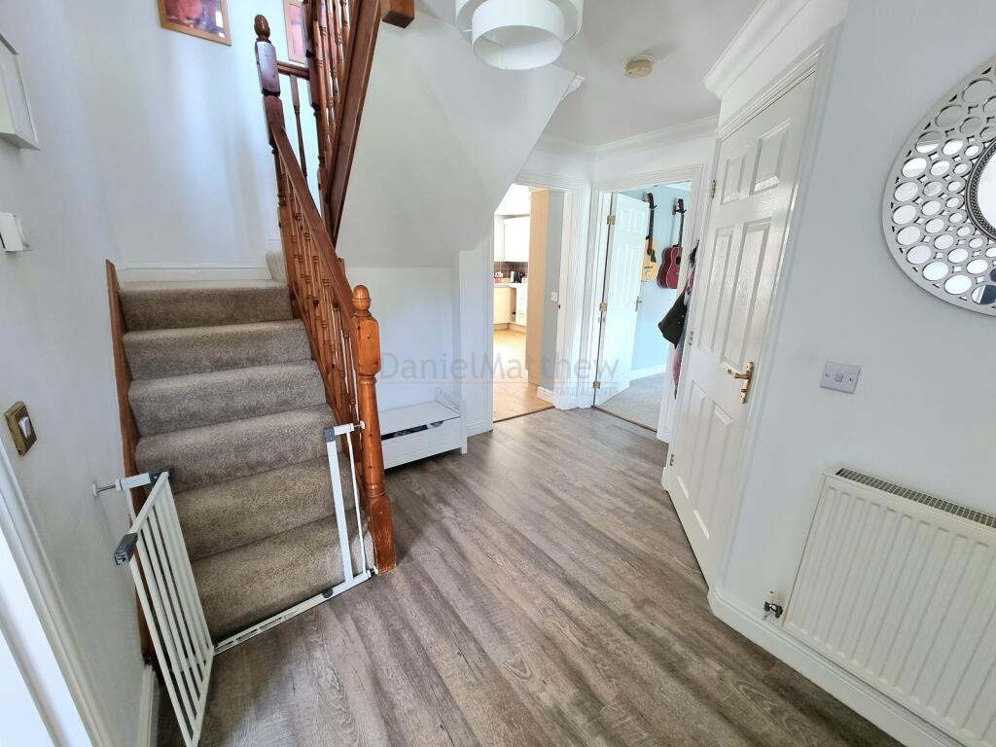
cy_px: 374
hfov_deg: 106.2
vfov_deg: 89.9
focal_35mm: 13
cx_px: 498
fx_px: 374
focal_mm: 2.2
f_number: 2.2
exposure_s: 1/50
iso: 320
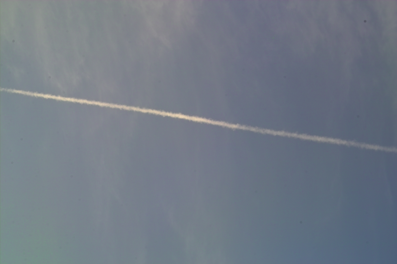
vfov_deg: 7.7
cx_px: 198
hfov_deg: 11.5
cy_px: 132
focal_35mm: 179
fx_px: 1974
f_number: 6.7
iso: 100
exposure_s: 1/250
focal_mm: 105
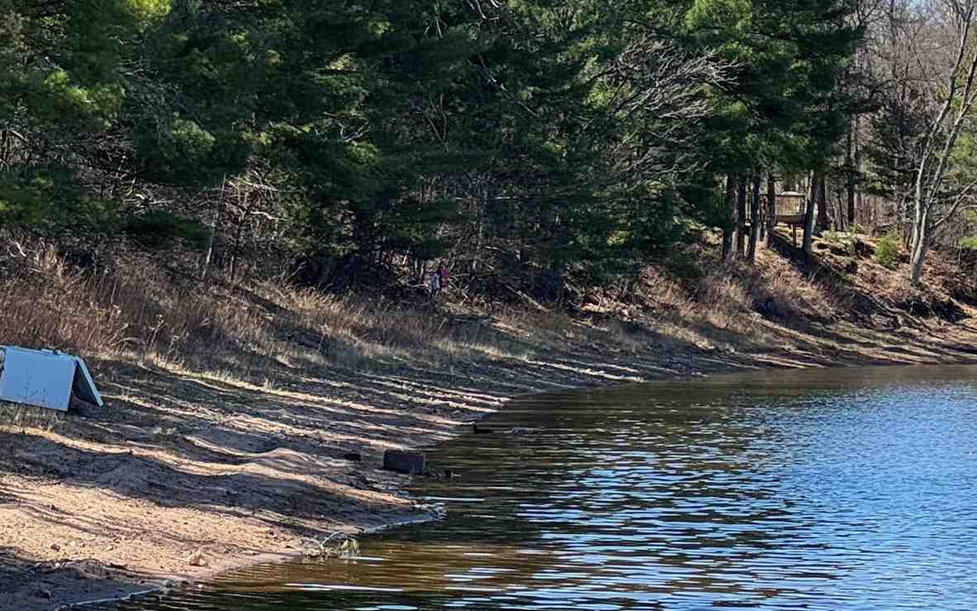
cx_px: 436
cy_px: 105
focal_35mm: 211
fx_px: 5619
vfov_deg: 6.2
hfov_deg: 9.9
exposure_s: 1/539
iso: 25
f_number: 2.8
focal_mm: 9
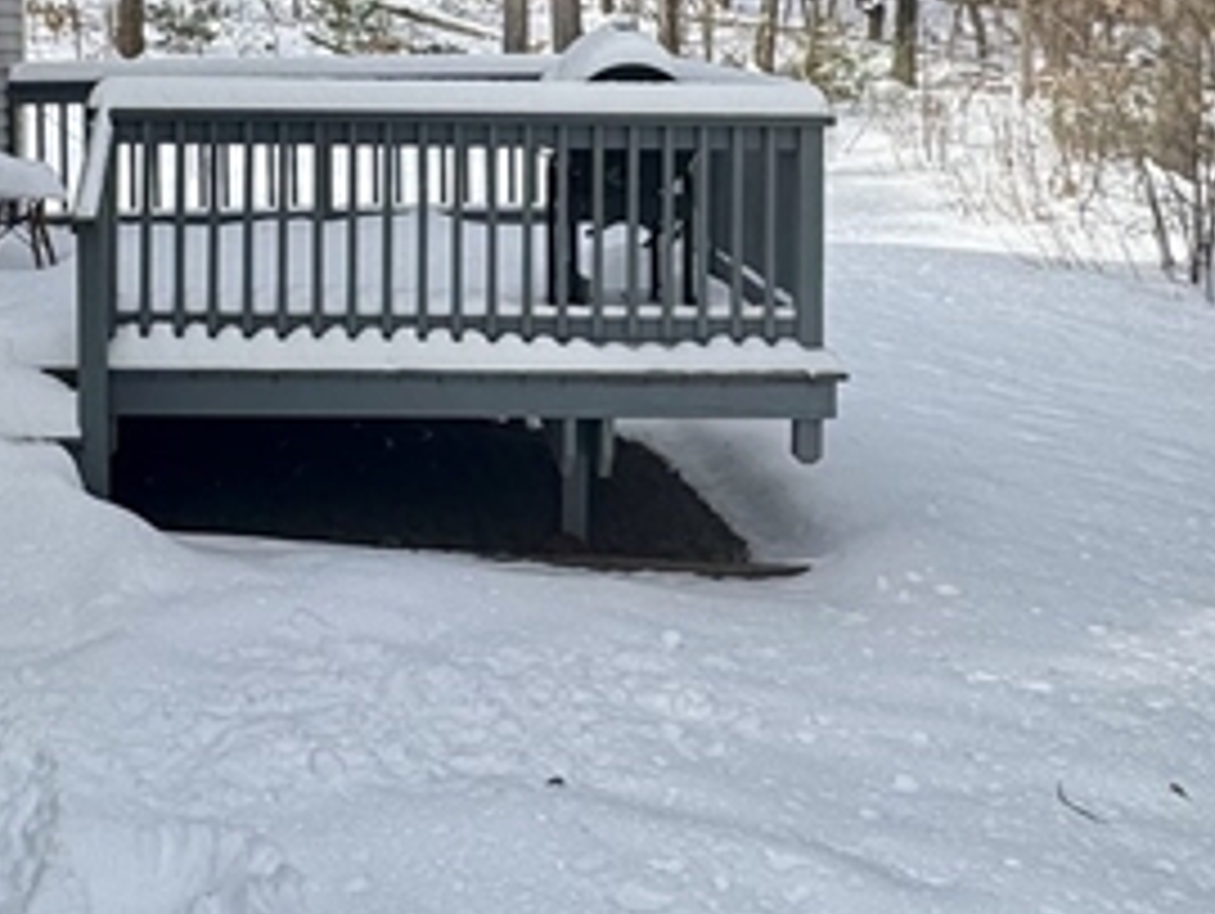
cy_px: -36
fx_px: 1862
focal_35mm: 53
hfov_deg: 35.8
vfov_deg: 25.9
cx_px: 400
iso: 40
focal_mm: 2.22
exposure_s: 1/899
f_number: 2.2
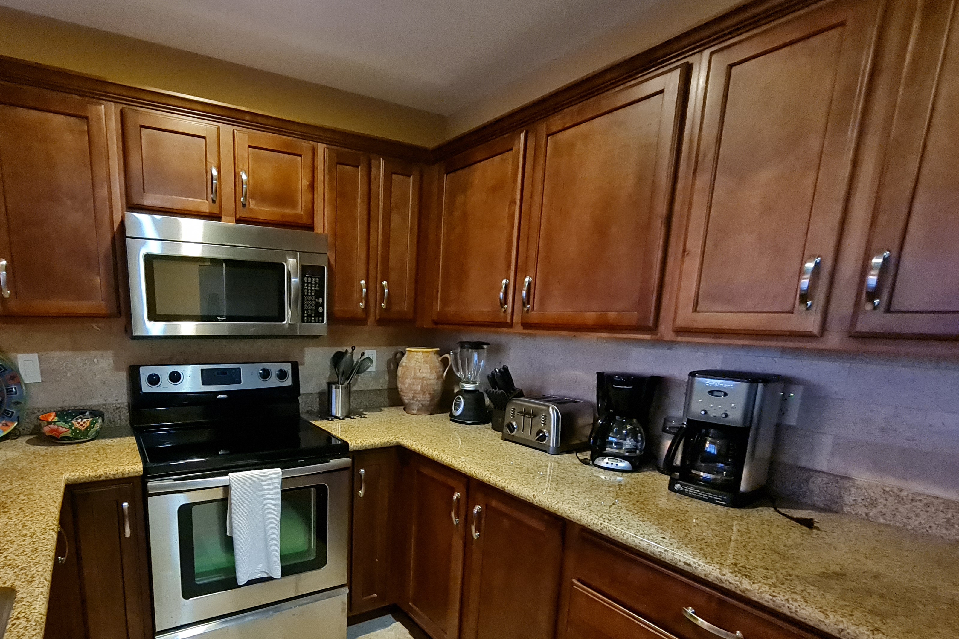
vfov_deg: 68.9
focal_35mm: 17
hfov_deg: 91.4
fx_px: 453
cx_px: 359
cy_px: 412
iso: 1250
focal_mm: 2.2
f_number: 2.2
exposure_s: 1/24
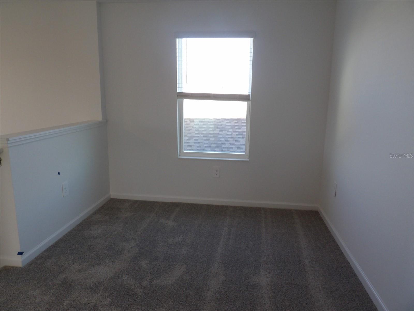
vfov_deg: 56.8
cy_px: 156
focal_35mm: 24
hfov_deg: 71.6
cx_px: 207
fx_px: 287
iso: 153
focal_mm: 4.3
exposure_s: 1/33
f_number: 3.2
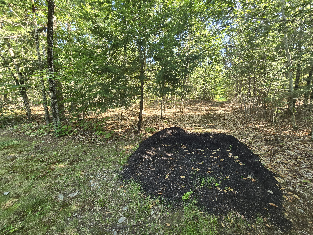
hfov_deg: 106.2
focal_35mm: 13
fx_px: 118
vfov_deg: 89.9
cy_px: 118
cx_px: 156
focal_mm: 2.2
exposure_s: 1/60
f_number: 2.2
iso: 100
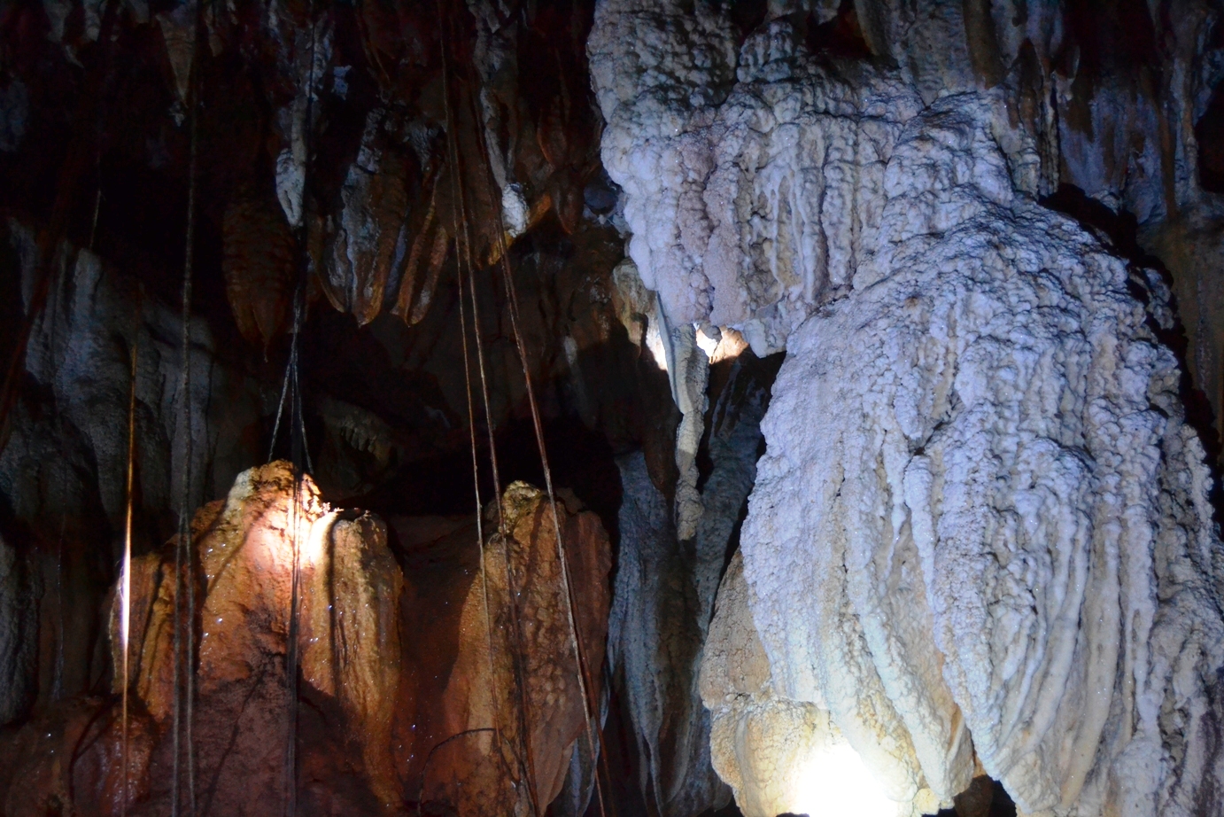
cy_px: 408
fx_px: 1020
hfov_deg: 61.9
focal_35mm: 30
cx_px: 612
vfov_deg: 43.6
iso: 1600
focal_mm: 20
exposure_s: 1/15
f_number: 3.5
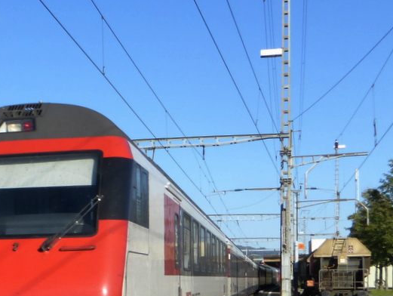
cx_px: 40
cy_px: 259
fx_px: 546
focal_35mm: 48
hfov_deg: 37.1
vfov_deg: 29.2
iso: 100
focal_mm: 4.3
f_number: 4
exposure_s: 1/640
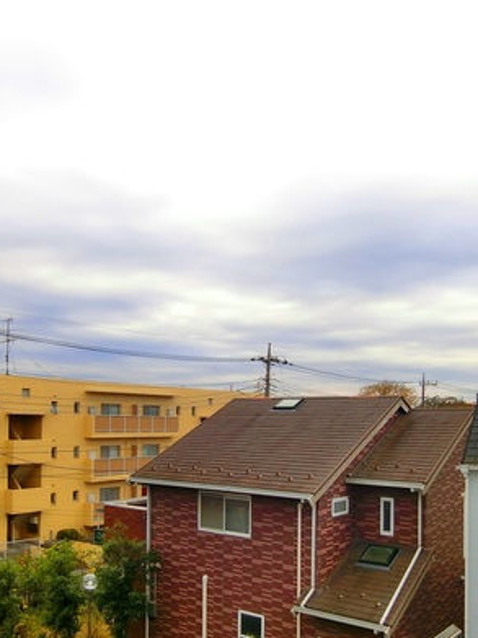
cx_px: 228
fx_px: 626
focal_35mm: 34
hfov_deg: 41.8
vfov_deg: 53.1
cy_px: 416
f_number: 2.7
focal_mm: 4.06
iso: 80
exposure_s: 1/500
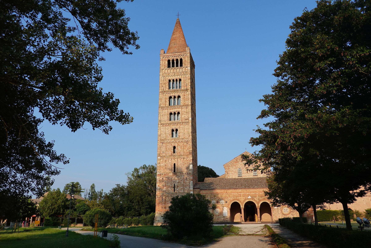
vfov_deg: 45.0
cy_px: 124
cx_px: 186
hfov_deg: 63.7
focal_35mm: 29
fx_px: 299
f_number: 6.3
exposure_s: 1/400
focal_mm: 10.83
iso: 125
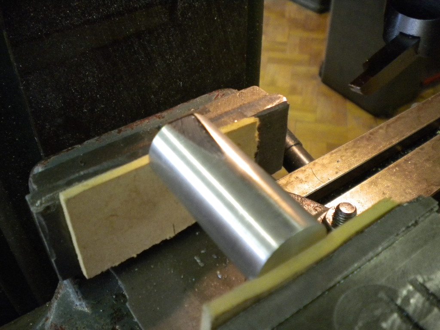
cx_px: 220
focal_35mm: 35
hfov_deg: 52.6
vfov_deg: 40.7
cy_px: 165
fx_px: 445
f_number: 3.1
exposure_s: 1/66.1
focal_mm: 6.3
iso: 550
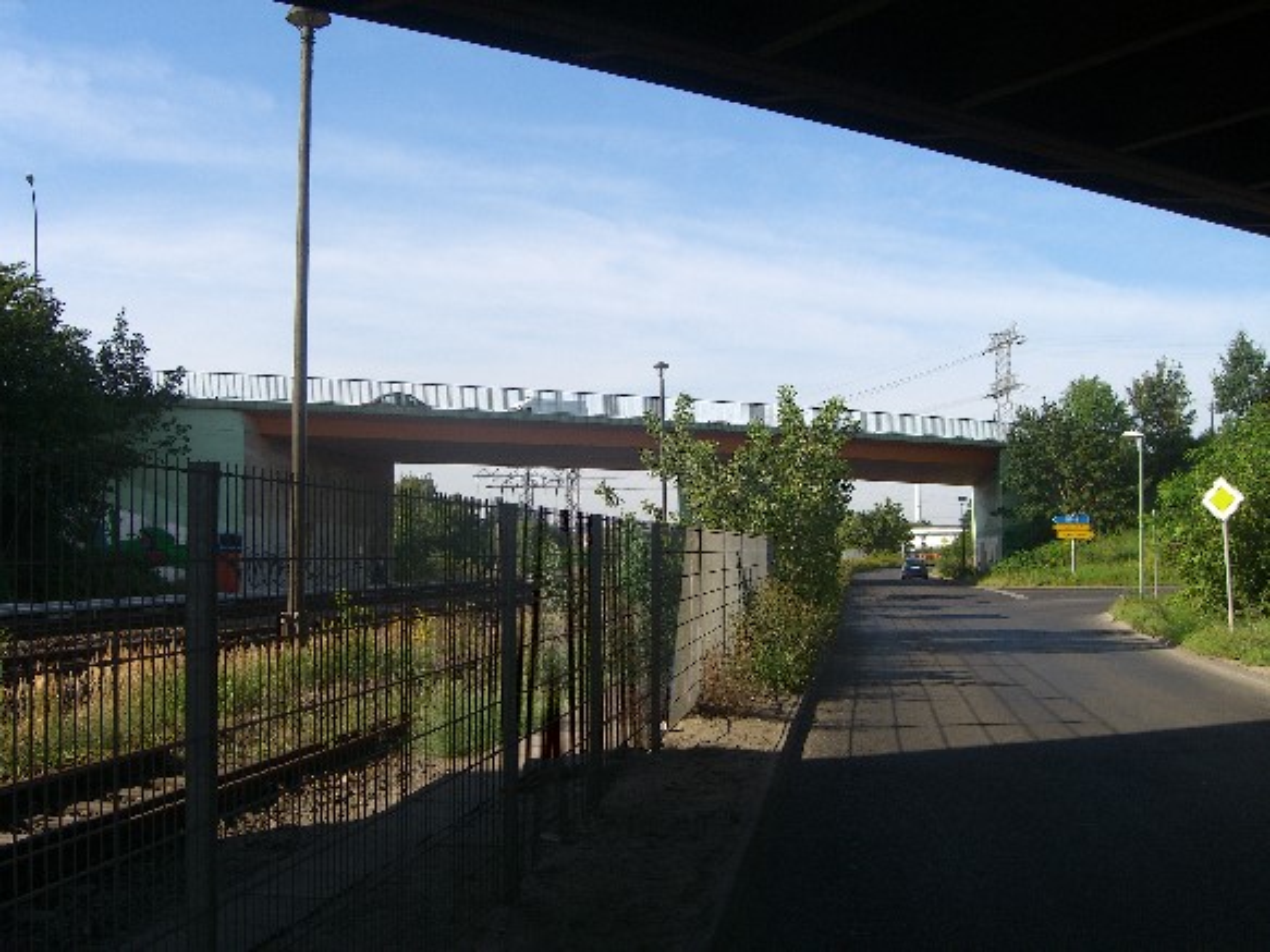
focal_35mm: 38
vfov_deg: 37.7
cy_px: 476
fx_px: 1394
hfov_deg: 49.0
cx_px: 635
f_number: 4
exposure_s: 1/400
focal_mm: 7.9
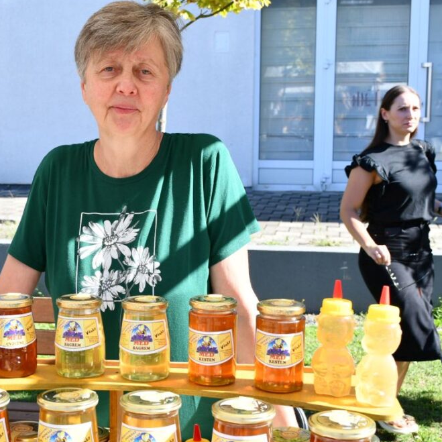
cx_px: 127
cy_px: 236
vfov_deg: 26.5
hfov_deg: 26.2
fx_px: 939
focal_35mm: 65
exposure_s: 1/250
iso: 200
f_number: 7.1
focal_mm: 27
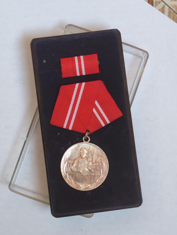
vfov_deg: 28.6
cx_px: 88
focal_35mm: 68
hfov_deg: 21.6
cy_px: 118
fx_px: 464
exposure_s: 1/50
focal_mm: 5.52
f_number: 1.95
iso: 640
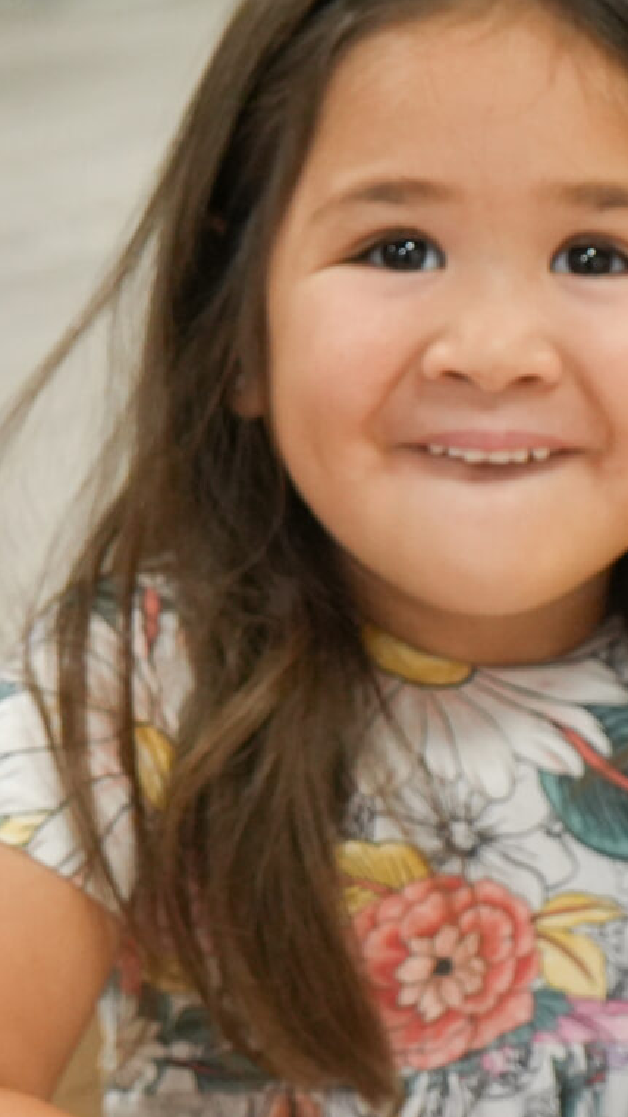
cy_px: 416
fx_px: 4175
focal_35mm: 141
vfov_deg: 15.2
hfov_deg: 8.6
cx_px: 151
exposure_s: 1/160
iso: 1600
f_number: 4.5
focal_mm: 40
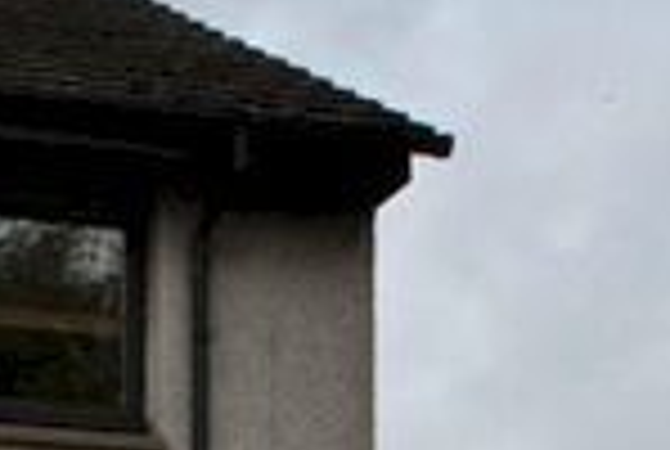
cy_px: 801
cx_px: 261
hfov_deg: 13.2
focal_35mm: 155
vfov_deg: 8.6
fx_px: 2890
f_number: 10
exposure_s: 1/500
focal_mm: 22
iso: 400
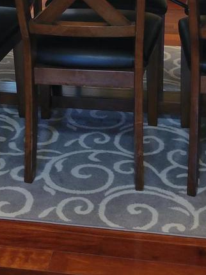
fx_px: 738
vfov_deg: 19.6
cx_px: 52
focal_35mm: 93
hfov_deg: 15.8
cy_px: -72
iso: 160
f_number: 1.8
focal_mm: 5.4
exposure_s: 1/40
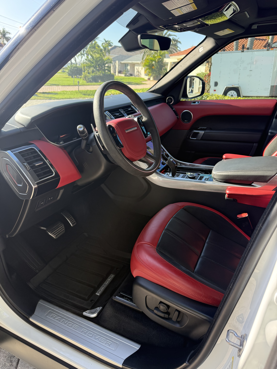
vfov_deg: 71.6
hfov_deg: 56.8
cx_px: 138
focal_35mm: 24
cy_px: 184
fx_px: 256
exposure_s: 1/440
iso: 100
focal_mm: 6.76
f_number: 1.78
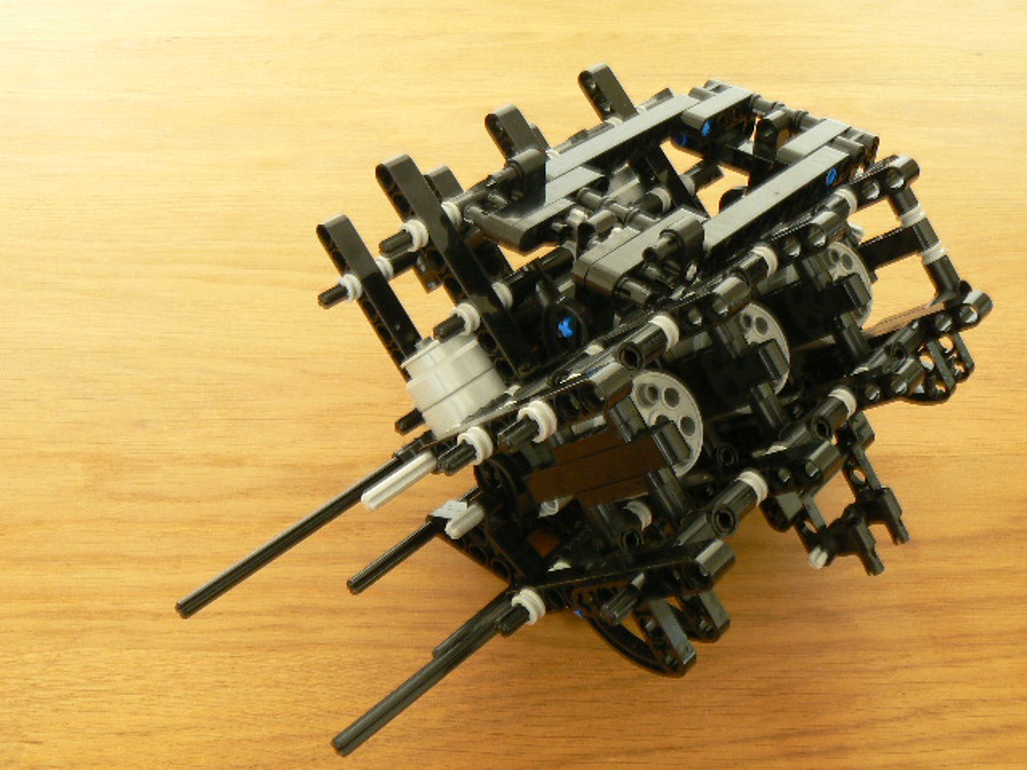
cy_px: 385
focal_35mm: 36
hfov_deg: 51.4
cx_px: 514
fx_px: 1068
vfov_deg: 39.7
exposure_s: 3.2
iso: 100
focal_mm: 6
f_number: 6.3
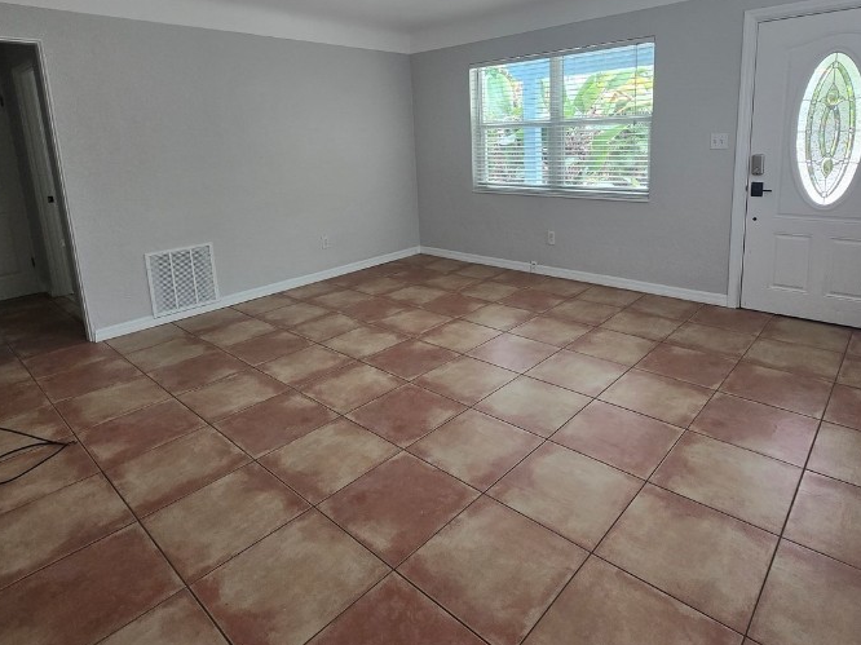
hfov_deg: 81.6
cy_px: 239
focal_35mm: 20
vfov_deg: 64.9
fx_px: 497
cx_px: 462
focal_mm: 1.7
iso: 64
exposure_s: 1/60
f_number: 2.2
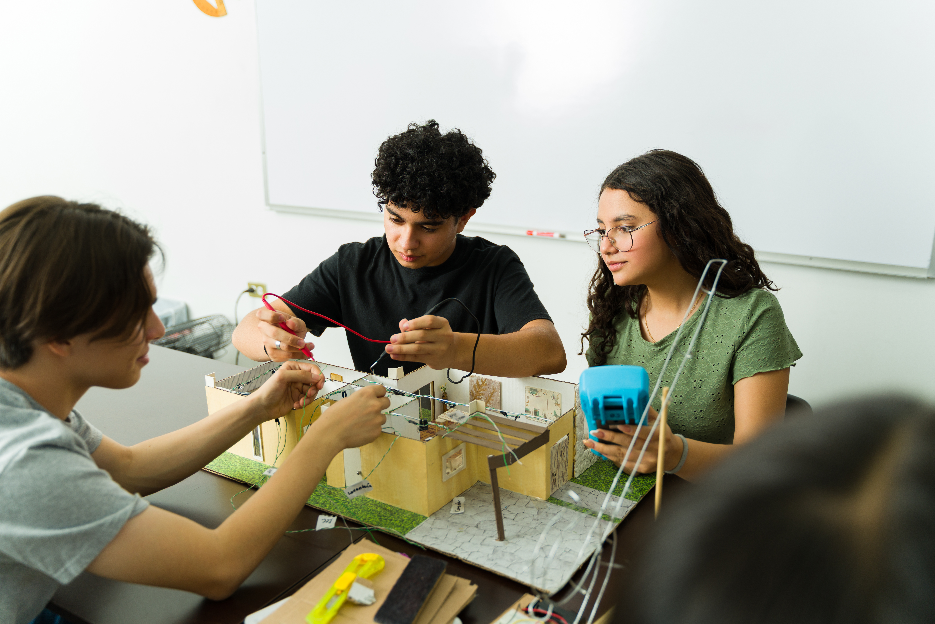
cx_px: 468
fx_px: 805
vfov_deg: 42.3
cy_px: 312
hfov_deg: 60.3
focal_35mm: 31
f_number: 2.8
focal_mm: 31
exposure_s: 1/160
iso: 200
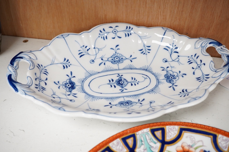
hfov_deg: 43.6
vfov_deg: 29.9
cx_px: 114
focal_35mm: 45
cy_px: 76
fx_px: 286
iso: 1250
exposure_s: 1/125
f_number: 8
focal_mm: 30
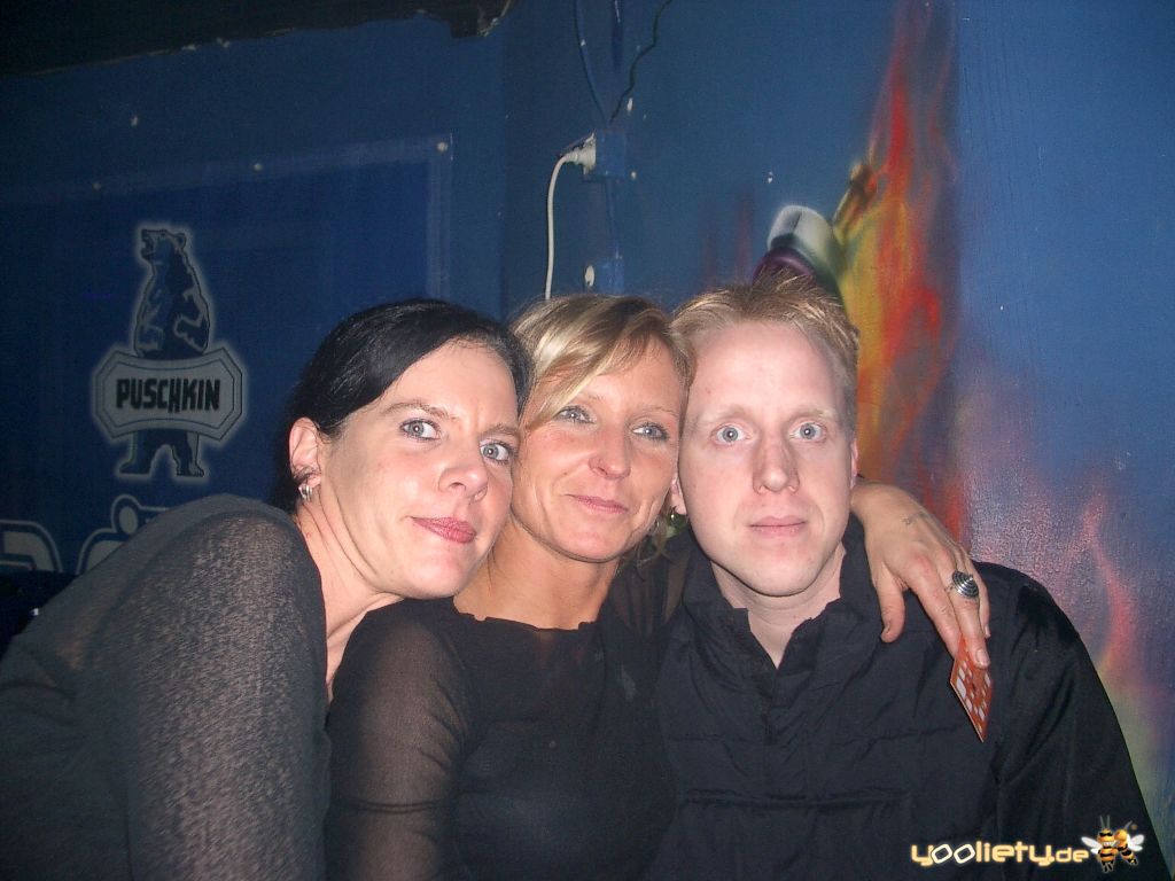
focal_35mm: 35
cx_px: 588
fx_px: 1188
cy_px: 440
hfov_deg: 52.6
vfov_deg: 40.7
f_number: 2.6
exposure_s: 1/40
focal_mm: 5.8
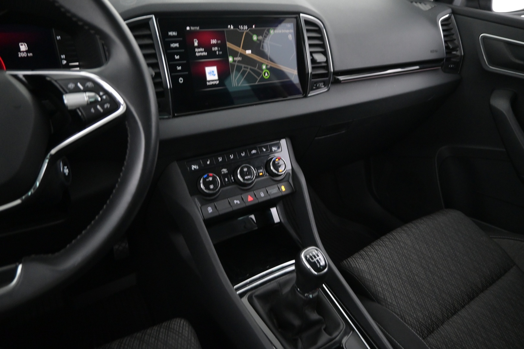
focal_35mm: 24
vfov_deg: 53.1
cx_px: 262
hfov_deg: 73.7
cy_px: 174
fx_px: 349
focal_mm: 16
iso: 2500
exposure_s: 1/30
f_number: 3.5
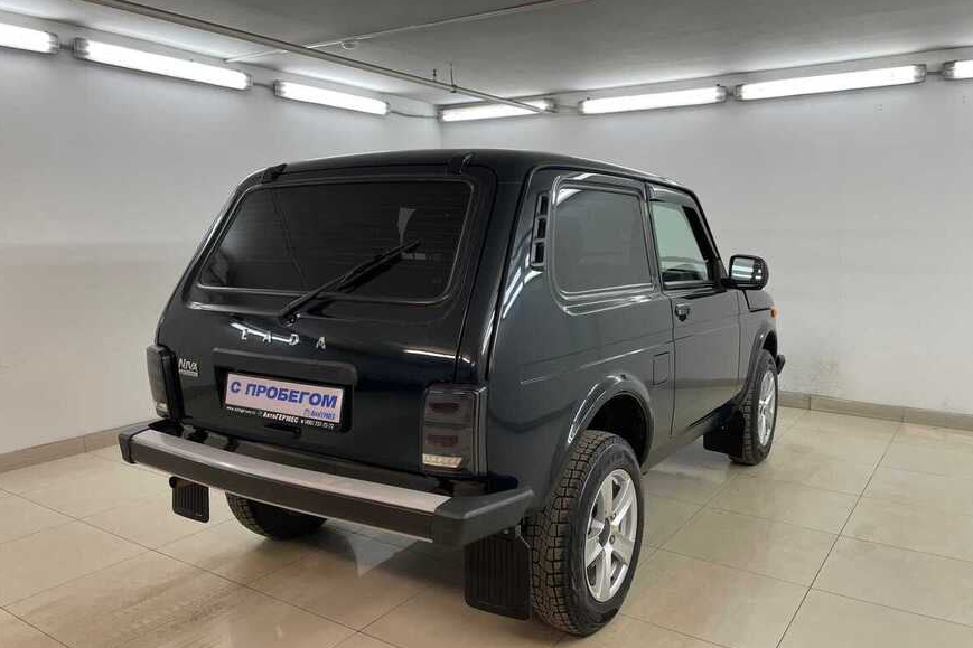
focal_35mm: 28
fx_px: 757
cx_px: 481
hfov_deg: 65.5
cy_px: 321
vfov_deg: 46.4
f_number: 1.6
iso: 64
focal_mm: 4.2
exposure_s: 1/100
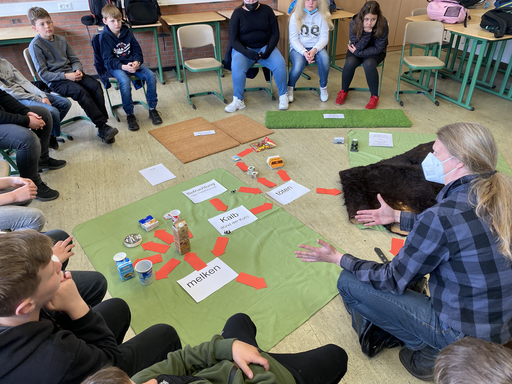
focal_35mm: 26
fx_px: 385
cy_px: 192
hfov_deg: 67.3
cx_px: 256
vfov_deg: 53.1
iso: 125
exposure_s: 1/121
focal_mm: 4.25
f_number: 1.8
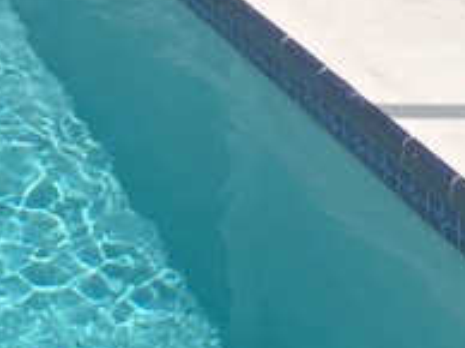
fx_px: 1771
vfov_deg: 10.0
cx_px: -499
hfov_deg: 12.8
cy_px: -461
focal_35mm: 132
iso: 32
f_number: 1.6
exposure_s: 1/2660
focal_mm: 5.1
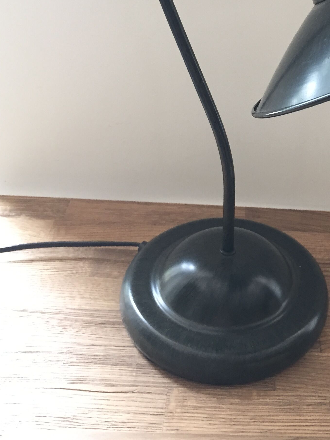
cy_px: 117
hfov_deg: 27.3
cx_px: 278
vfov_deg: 36.1
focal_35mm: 52
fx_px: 661
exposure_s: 1/33
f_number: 2.2
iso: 64
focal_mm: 4.15
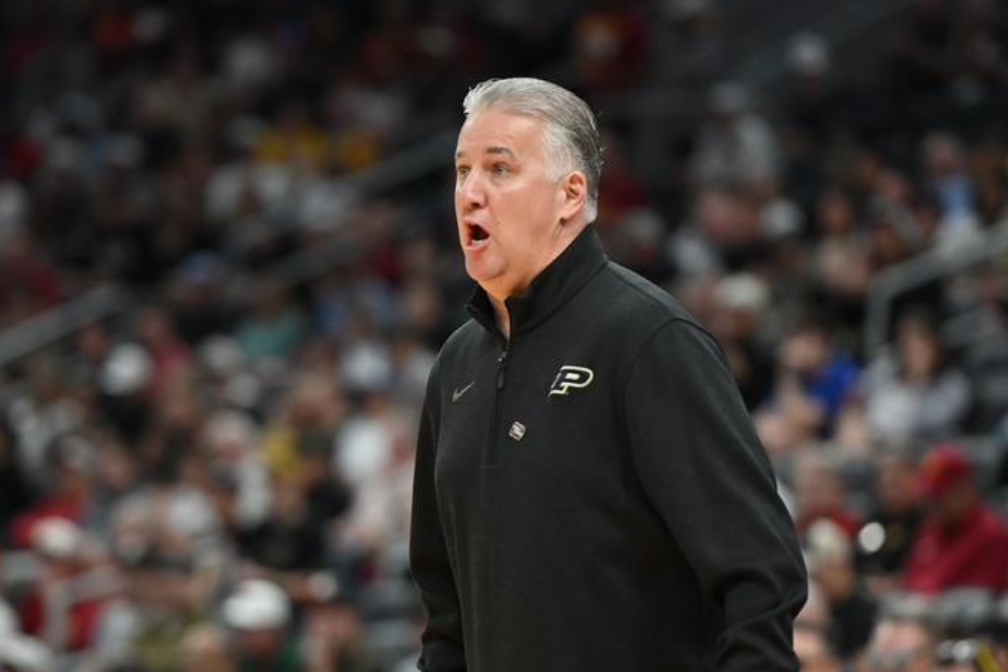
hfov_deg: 7.0
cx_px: 517
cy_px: 461
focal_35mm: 294
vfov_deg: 4.7
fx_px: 8233
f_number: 2.8
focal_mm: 195
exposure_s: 1/2500
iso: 2000
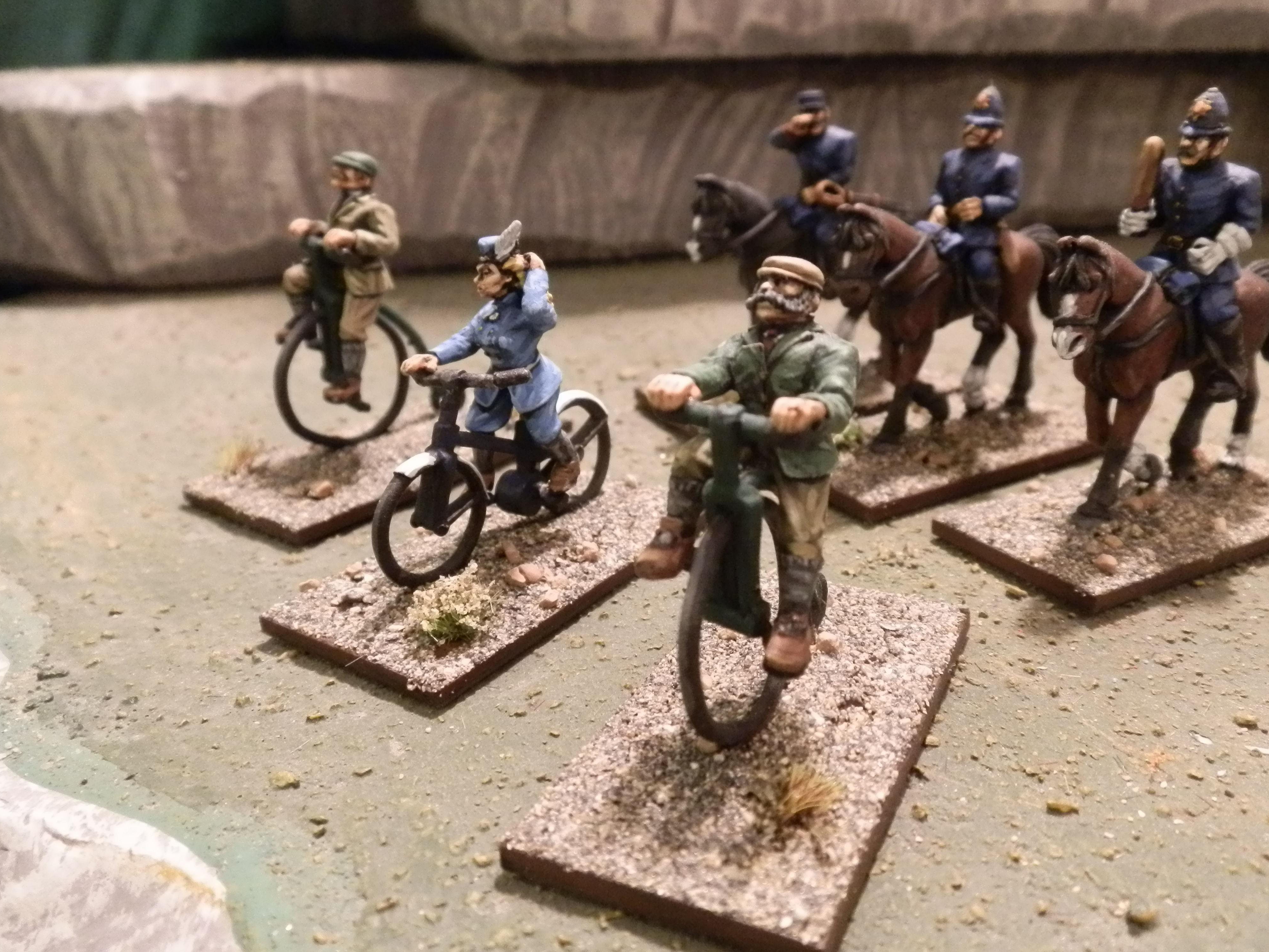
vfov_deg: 46.8
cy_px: 444
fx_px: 1100
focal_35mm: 30
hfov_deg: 59.9
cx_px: 667
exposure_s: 1/30
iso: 400
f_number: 3.1
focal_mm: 5
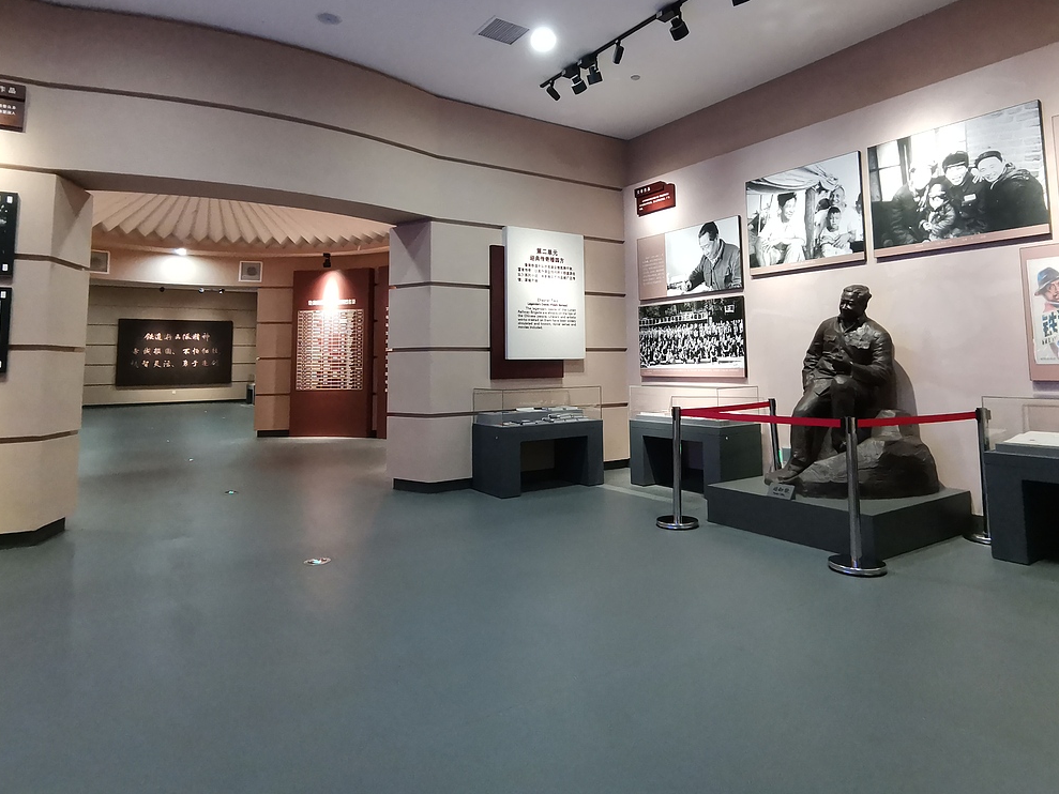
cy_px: 297
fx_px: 673
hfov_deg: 76.3
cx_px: 554
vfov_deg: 60.3
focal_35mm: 22
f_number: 2.2
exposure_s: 1/25
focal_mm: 2.26
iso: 400
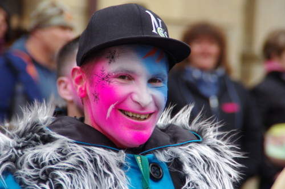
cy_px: 94
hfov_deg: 6.9
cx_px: 142
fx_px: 2370
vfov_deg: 4.6
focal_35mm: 300
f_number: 6.3
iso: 800
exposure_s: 1/250
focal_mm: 200
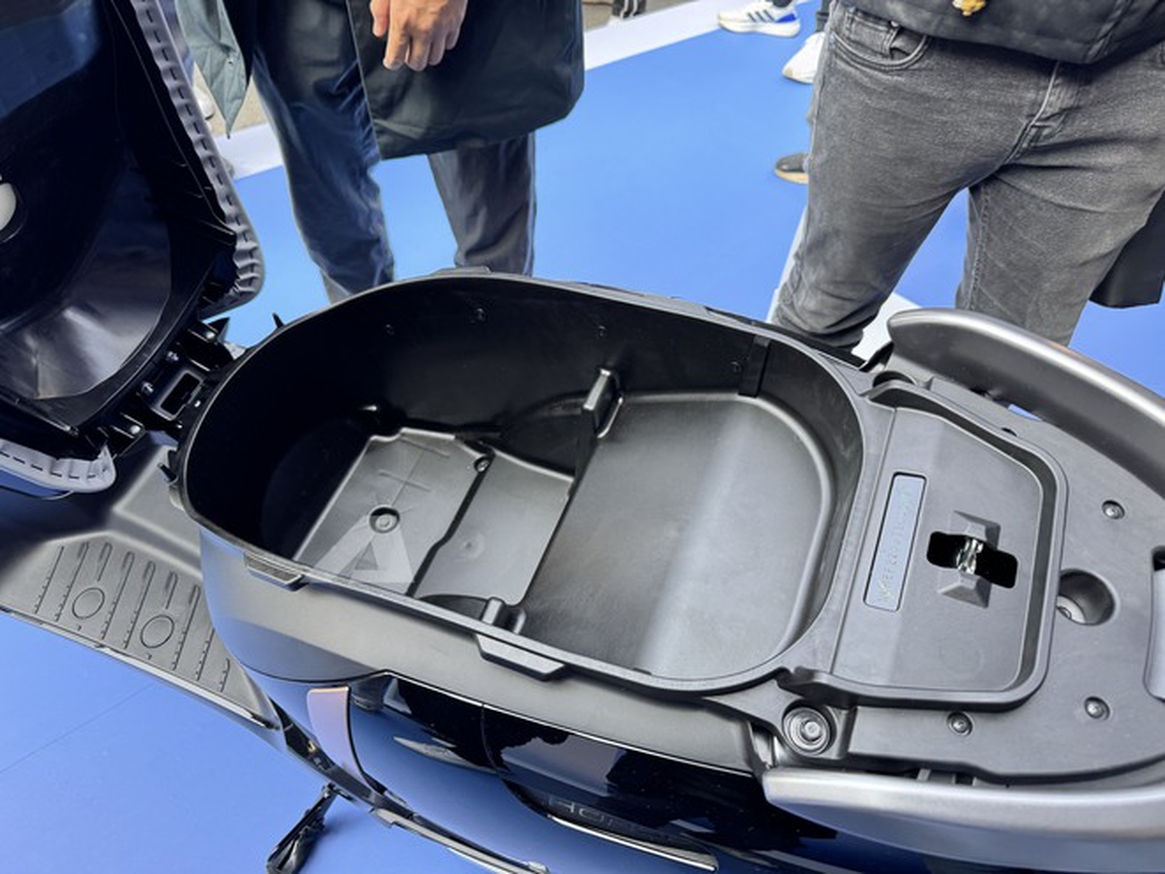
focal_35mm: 24
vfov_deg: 56.8
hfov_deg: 71.6
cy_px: 437
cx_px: 582
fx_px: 808
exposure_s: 1/121
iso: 80
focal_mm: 6.76
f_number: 1.78
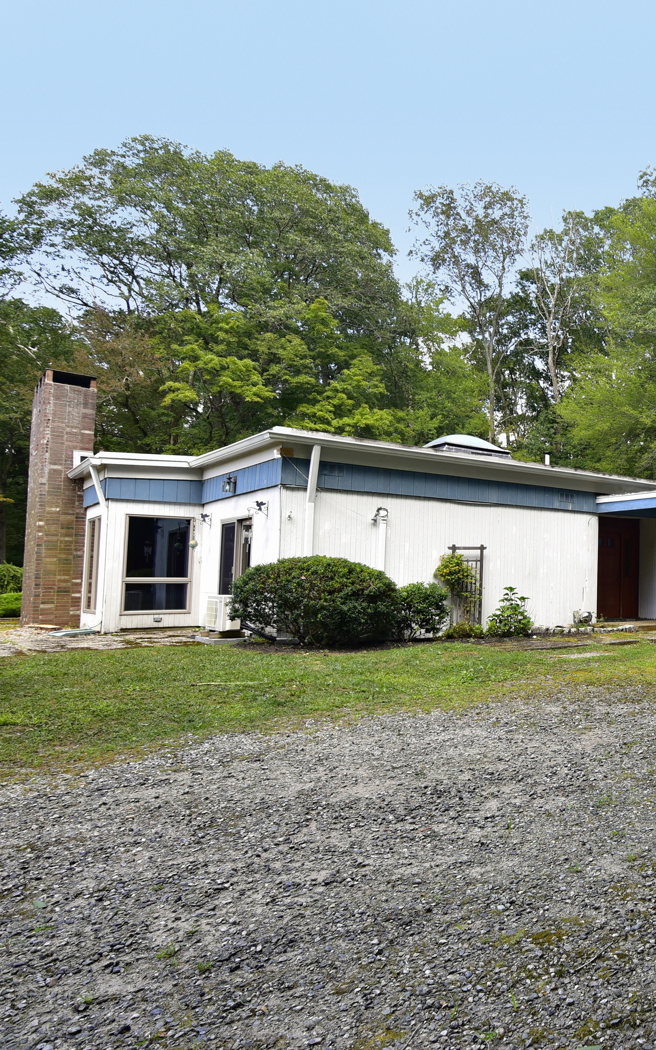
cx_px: 750
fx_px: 715
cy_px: 522
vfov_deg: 72.5
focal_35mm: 25
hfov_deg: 38.9
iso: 500
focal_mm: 16
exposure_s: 1/250
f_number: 5
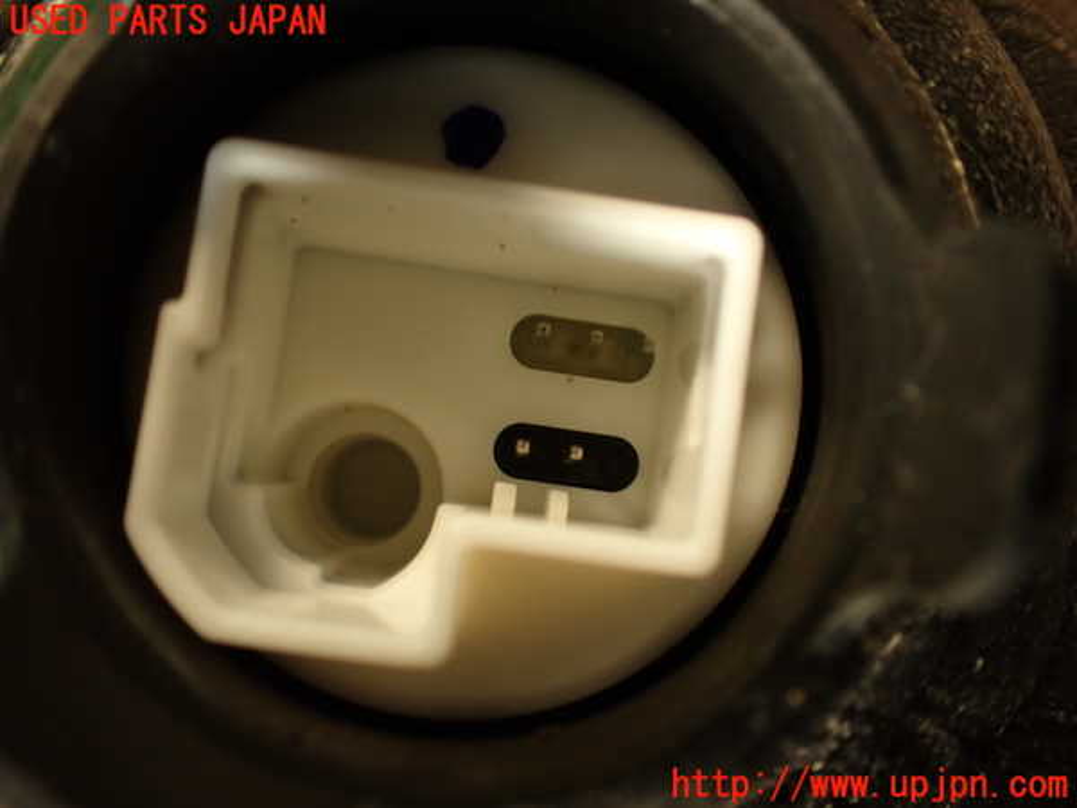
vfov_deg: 44.2
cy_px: 404
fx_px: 996
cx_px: 538
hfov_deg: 56.8
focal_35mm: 32
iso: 200
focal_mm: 5.79
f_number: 2.4
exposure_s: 1/30
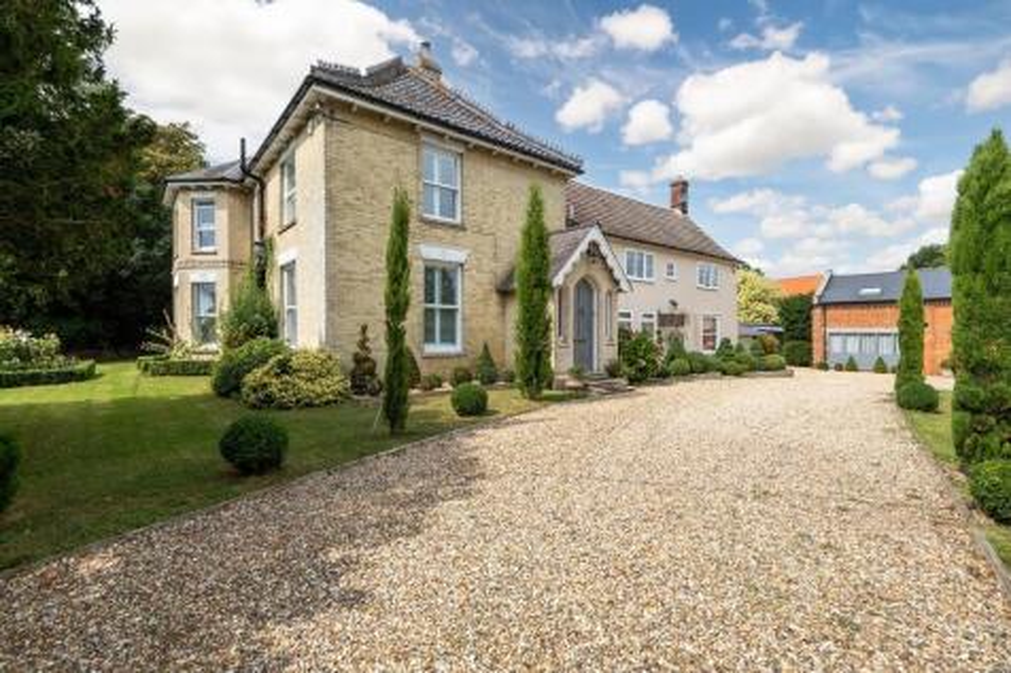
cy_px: 336
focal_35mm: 16
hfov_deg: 96.8
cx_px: 506
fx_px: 449
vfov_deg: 73.7
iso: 160
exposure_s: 1/250
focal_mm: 10.6
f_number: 9
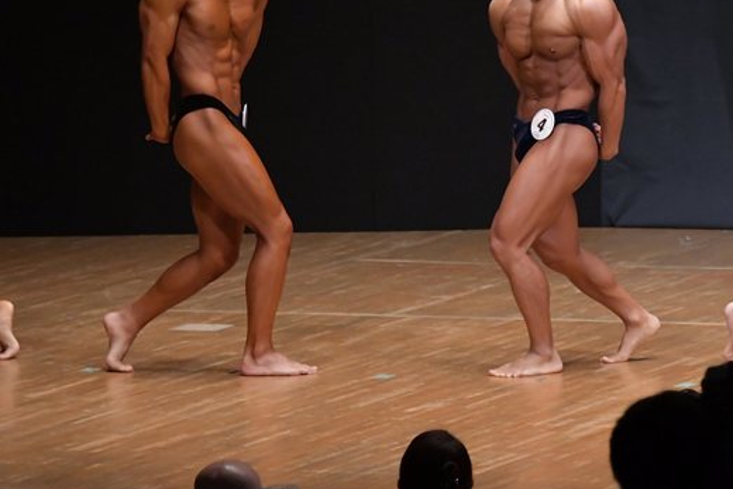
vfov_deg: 3.6
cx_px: 432
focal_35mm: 380
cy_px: 151
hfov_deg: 5.4
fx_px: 7739
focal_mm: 170
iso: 6400
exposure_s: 1/400
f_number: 5.6
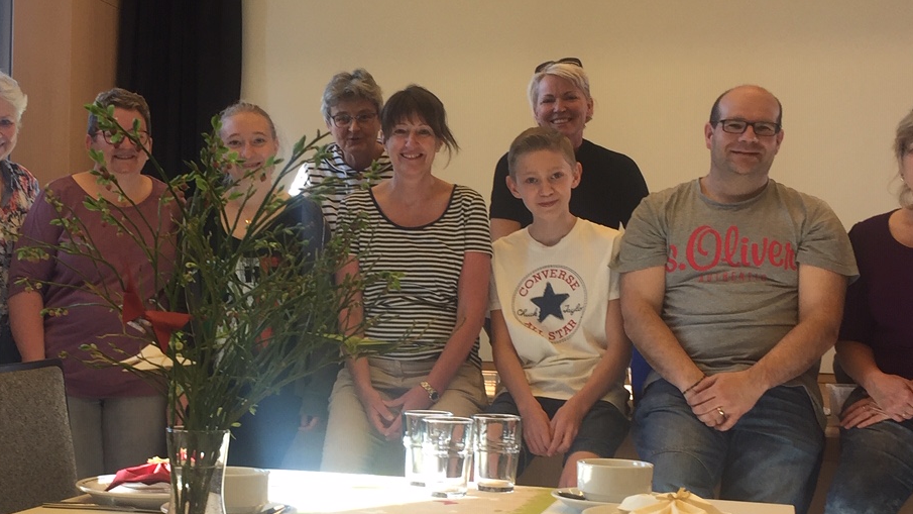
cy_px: 326
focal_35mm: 57
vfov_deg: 21.0
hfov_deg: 36.1
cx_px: 271
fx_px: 1380
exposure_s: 1/50
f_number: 2.2
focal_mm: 4.15
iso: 40
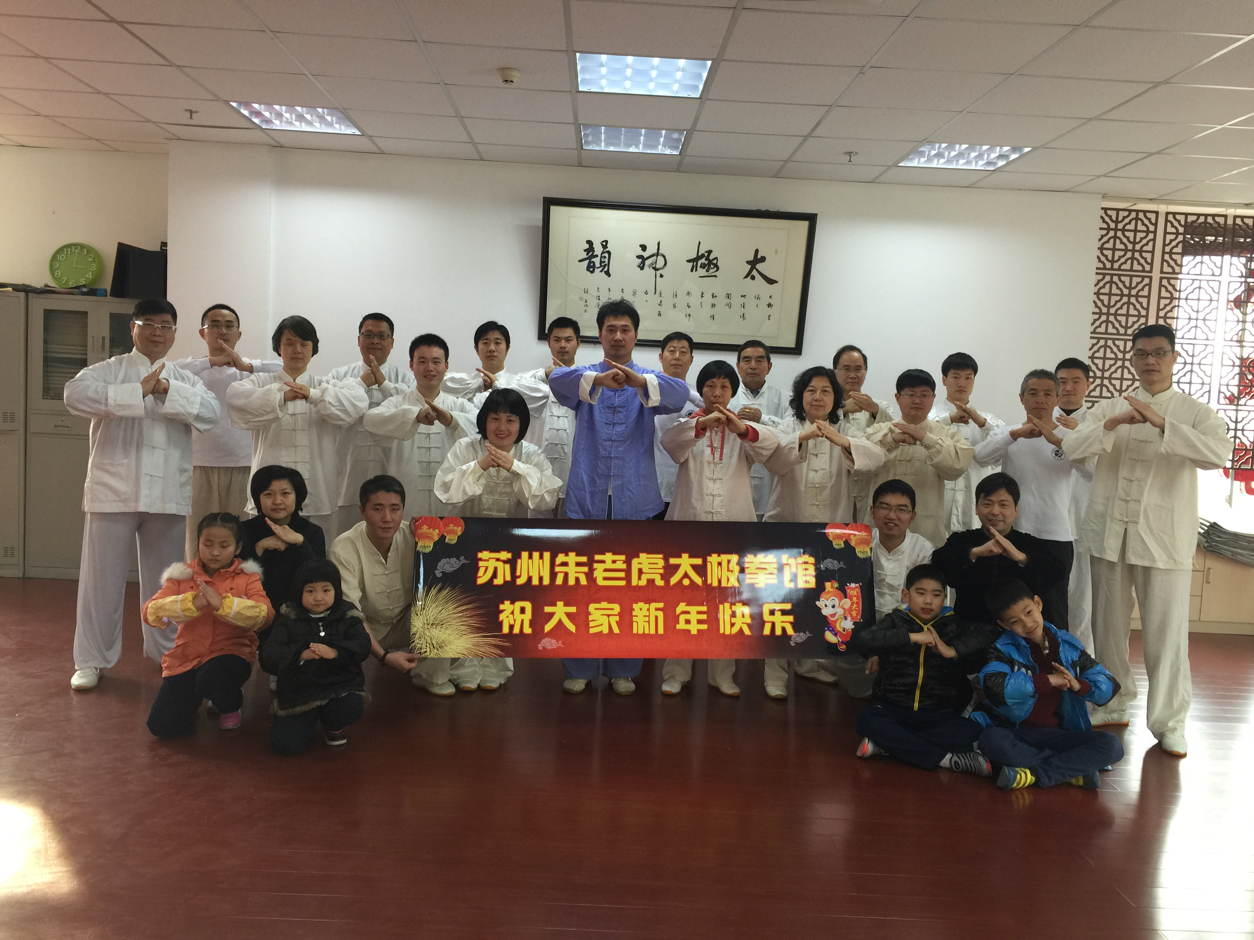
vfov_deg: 48.2
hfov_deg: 61.7
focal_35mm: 29
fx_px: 1051
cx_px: 627
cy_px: 470
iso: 40
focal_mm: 4.15
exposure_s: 1/17
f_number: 2.2
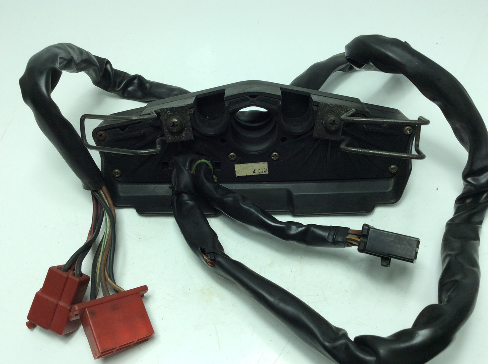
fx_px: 450
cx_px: 244
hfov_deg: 56.9
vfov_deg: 44.1
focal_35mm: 32
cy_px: 182
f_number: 2.4
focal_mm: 3.3
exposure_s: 1/280
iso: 32
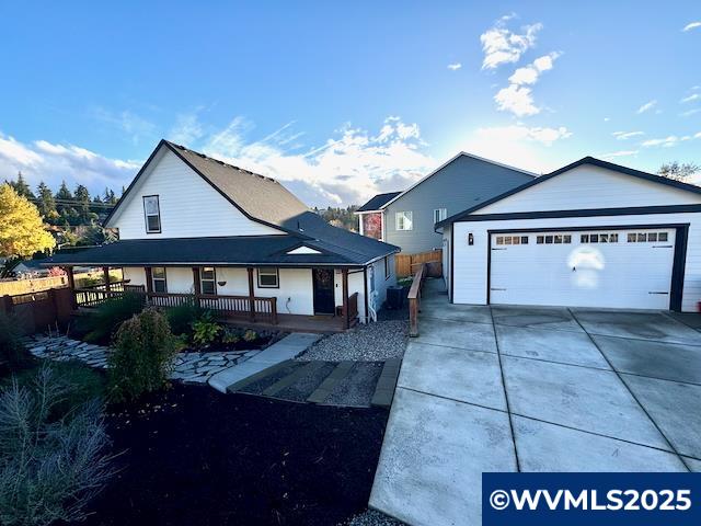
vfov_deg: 85.7
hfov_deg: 102.1
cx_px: 350
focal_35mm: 14
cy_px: 263
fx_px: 284
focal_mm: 2.22
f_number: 2.2
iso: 50
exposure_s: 1/1236
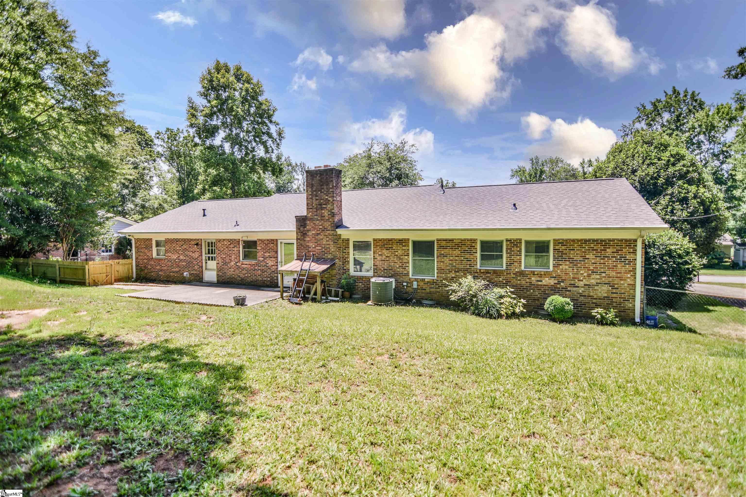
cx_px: 373
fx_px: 342
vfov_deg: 72.1
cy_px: 248
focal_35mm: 16
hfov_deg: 95.0
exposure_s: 1/1250
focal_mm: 11
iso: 160
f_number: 2.8
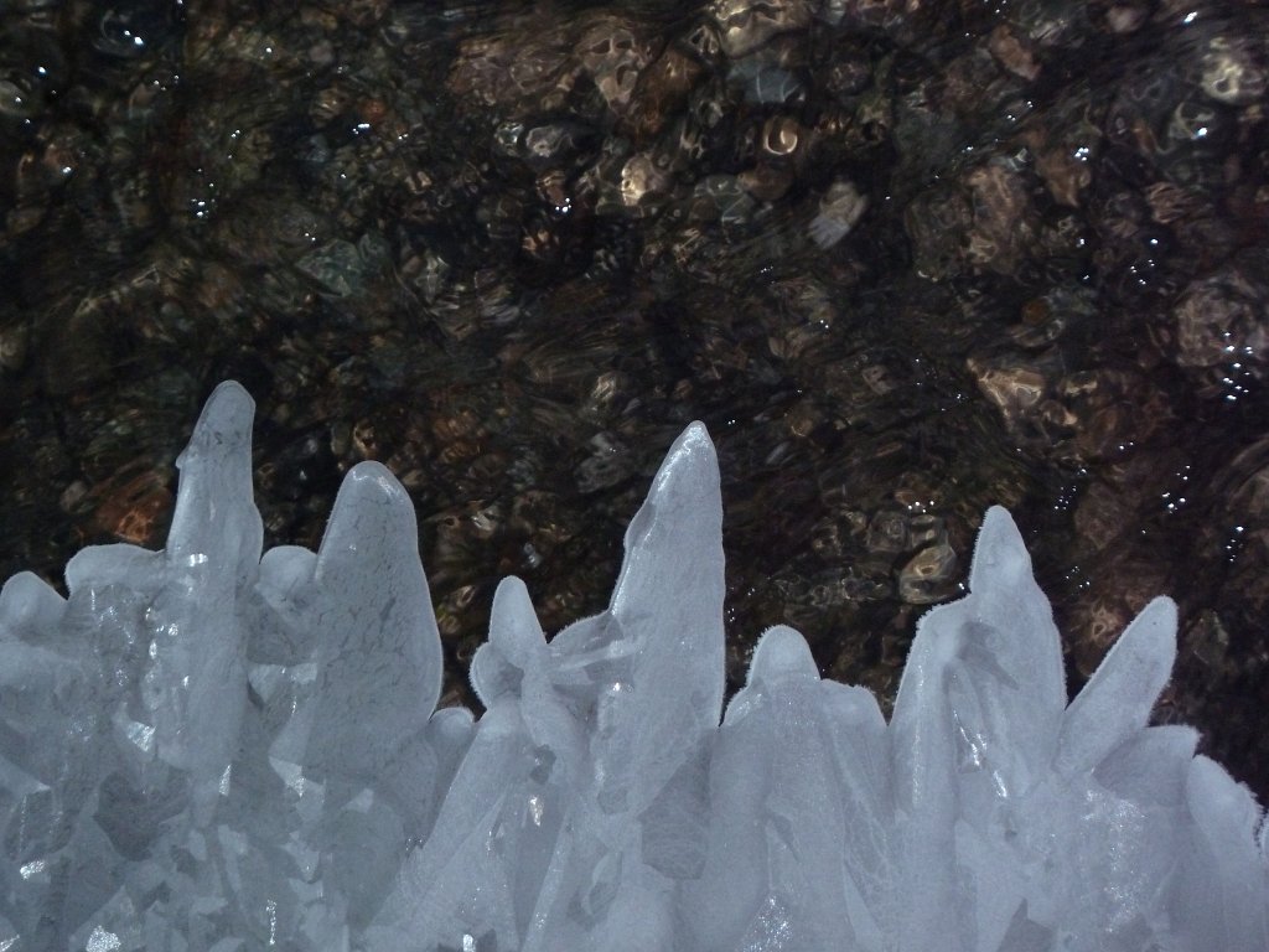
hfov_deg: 8.8
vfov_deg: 6.6
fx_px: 8248
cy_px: 476
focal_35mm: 225
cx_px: 634
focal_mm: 37
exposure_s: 1/200
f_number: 4.6
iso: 400
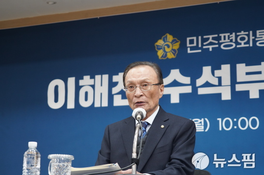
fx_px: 535
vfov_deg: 18.6
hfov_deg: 27.7
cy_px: 88
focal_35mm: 73
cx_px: 132
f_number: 5.6
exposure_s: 1/160
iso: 2500
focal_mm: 73
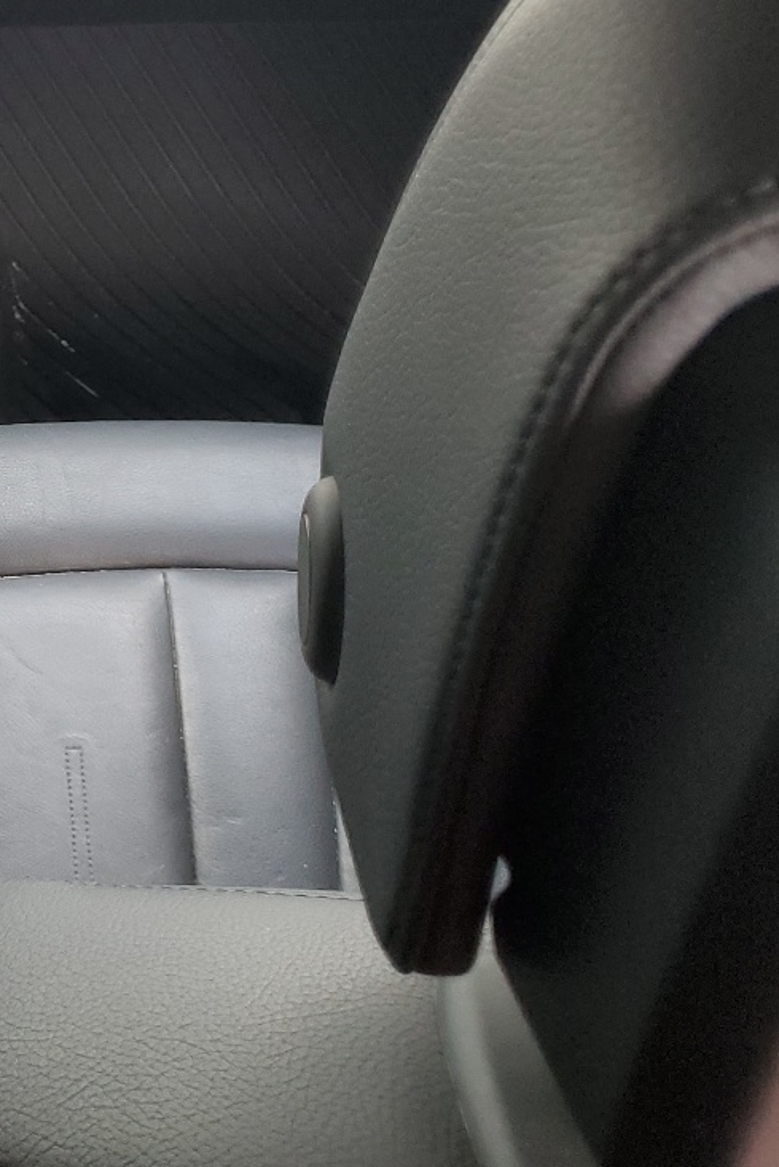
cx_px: -433
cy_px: 395
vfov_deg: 33.6
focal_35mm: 59
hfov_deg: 19.6
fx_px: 1914
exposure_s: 1/120
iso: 71
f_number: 1.5
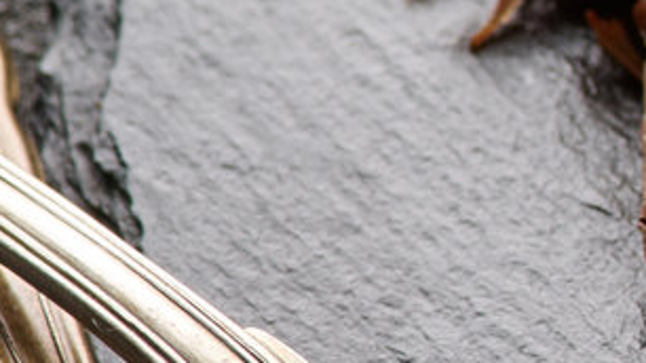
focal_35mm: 685
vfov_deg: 1.8
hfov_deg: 3.1
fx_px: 11732
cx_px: 1881
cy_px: 46
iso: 100
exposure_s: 1/100
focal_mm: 120
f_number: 10
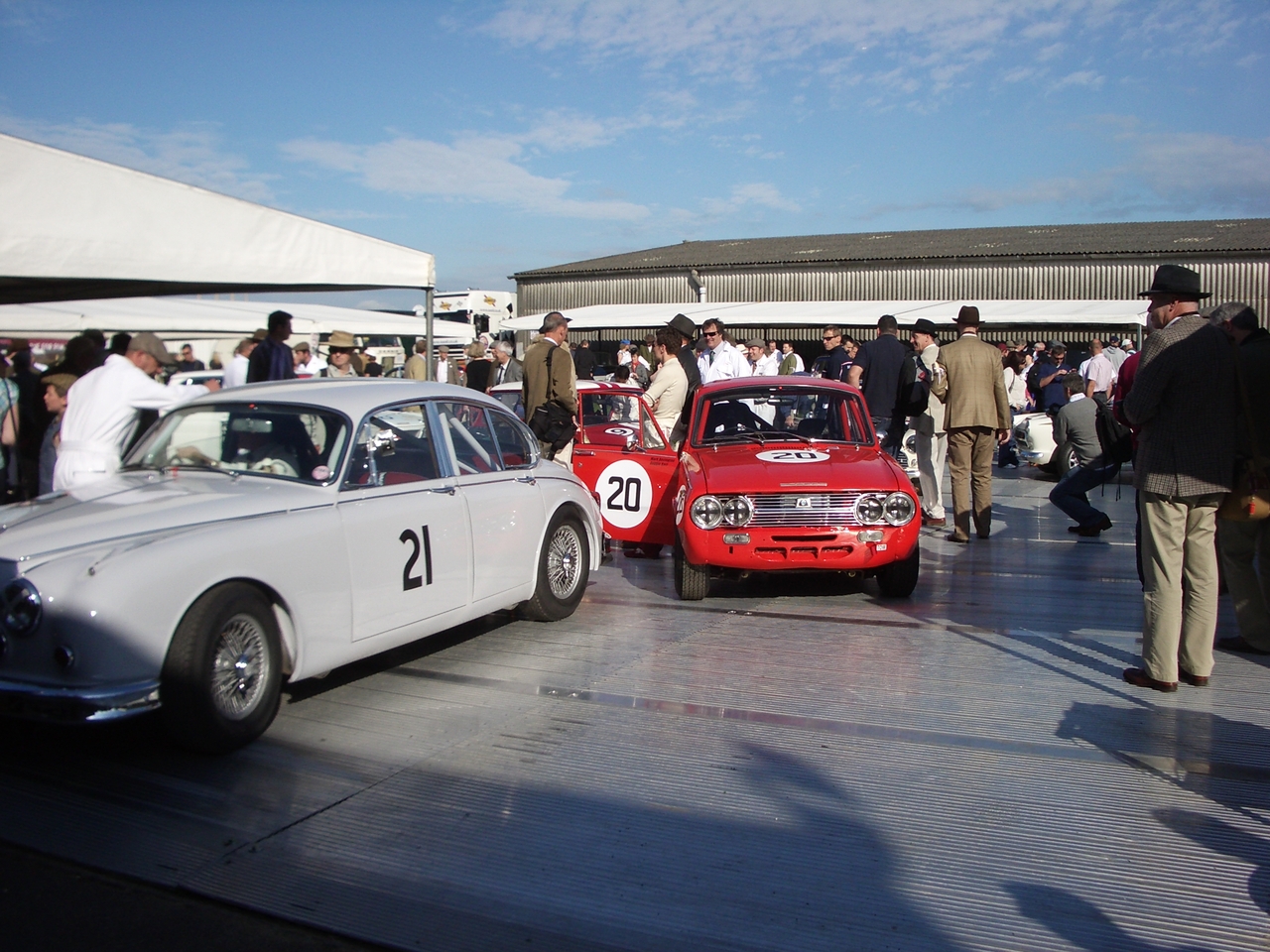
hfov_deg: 52.6
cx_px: 635
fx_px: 1284
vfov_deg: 40.7
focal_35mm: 35
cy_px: 476
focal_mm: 5.8
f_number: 4.3
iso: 80
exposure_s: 1/800
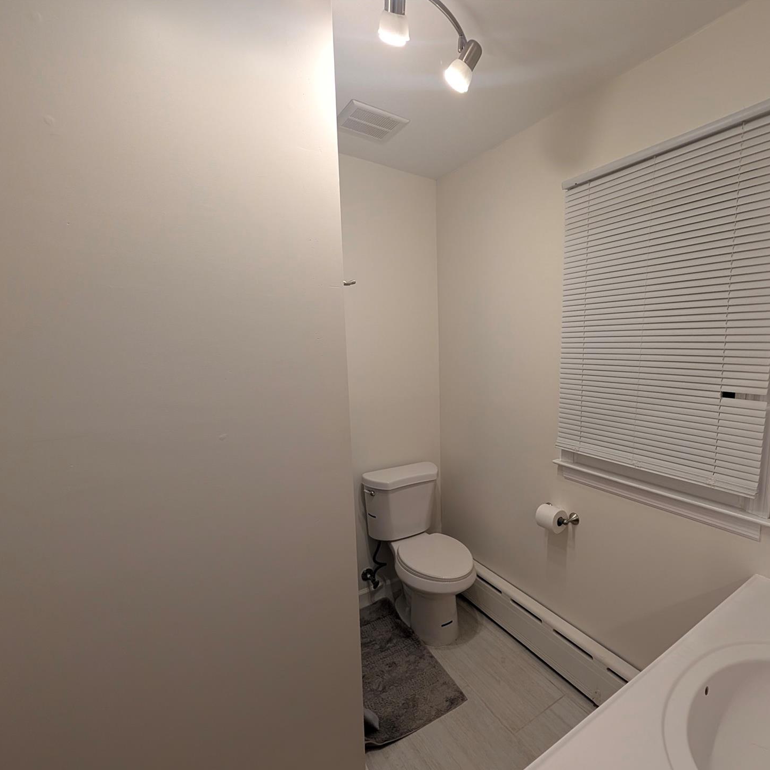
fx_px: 377
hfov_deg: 88.9
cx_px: 491
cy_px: 408
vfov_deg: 91.0
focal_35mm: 15
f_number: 1.7
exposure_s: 1/120
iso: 94
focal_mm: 2.02
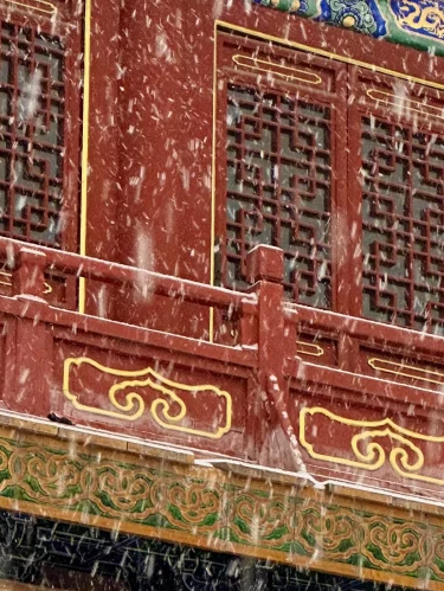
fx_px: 3792
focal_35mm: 222
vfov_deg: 8.9
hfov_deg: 6.7
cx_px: 408
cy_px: 348
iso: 250
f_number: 2.8
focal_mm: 9
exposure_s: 1/60
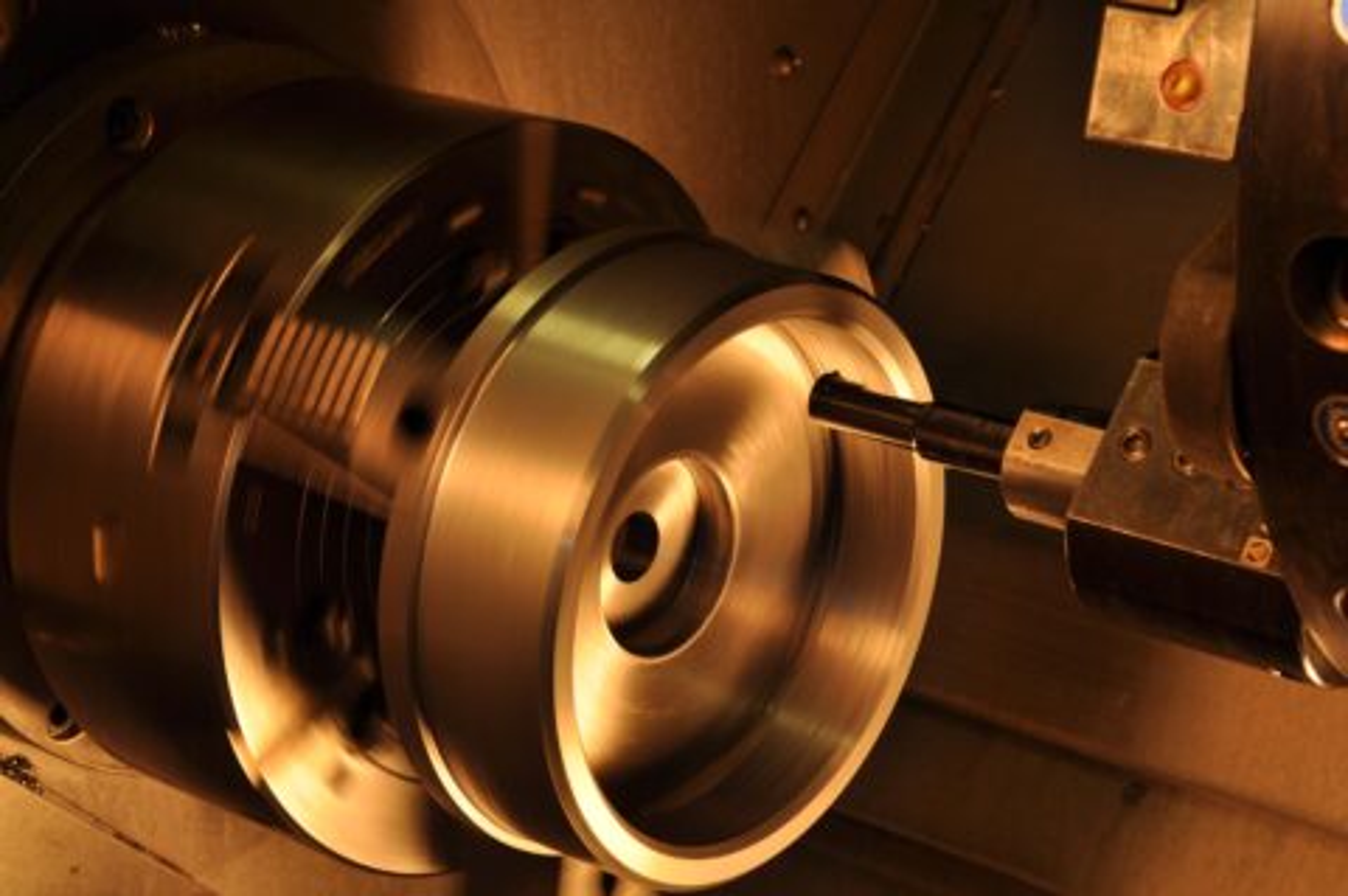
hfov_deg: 24.6
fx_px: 3086
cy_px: 448
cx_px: 674
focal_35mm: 82
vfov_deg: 16.5
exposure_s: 1/15
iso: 200
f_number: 10
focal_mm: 55
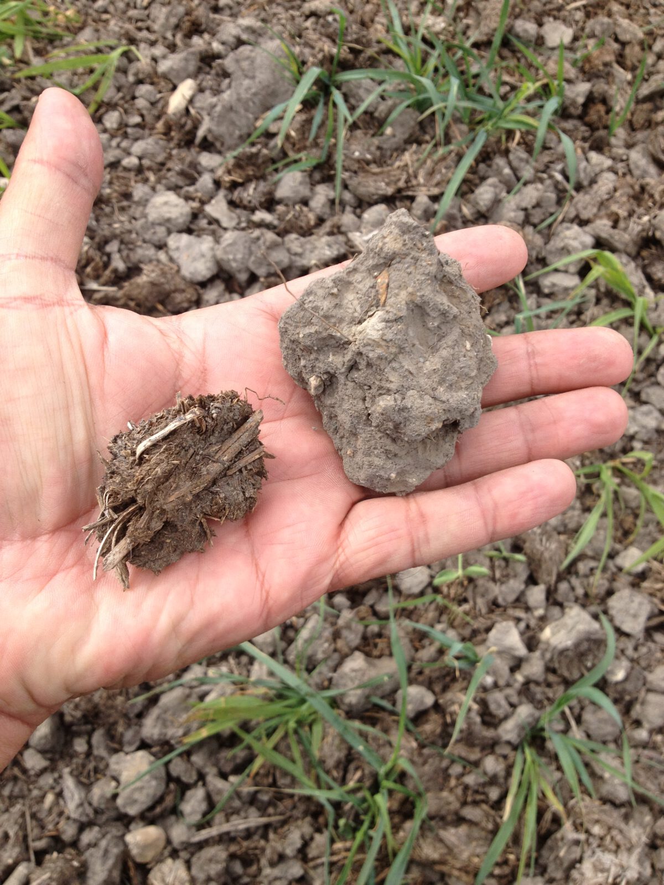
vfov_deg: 52.6
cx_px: 332
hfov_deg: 40.7
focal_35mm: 35
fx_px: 895
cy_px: 442
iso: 64
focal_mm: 4.28
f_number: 2.4
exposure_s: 1/649
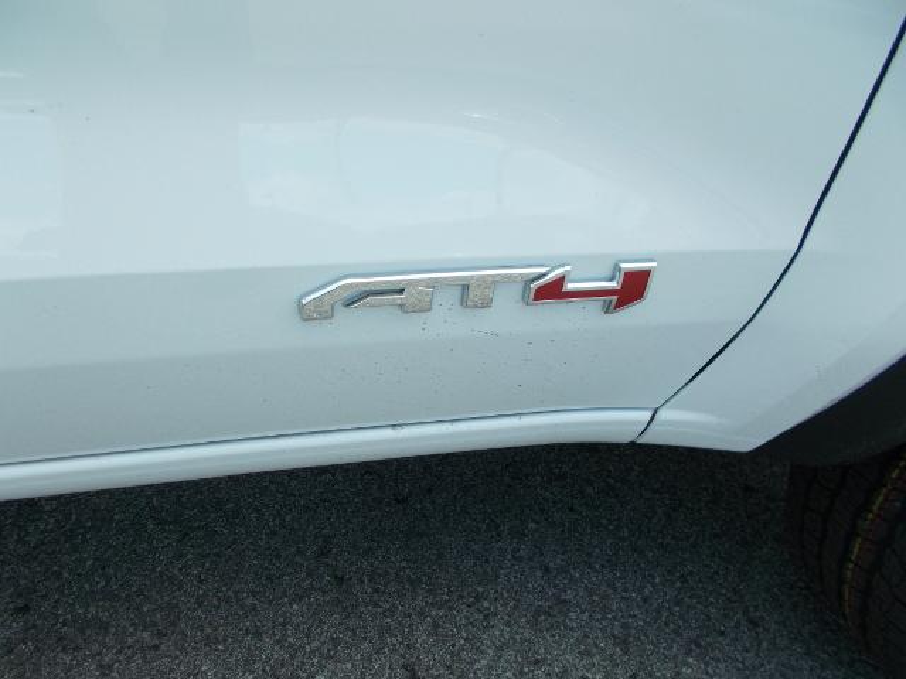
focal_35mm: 26
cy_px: 340
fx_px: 680
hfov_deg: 67.3
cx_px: 453
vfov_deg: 53.1
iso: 80
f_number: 3.2
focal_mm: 4.6
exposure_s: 1/400
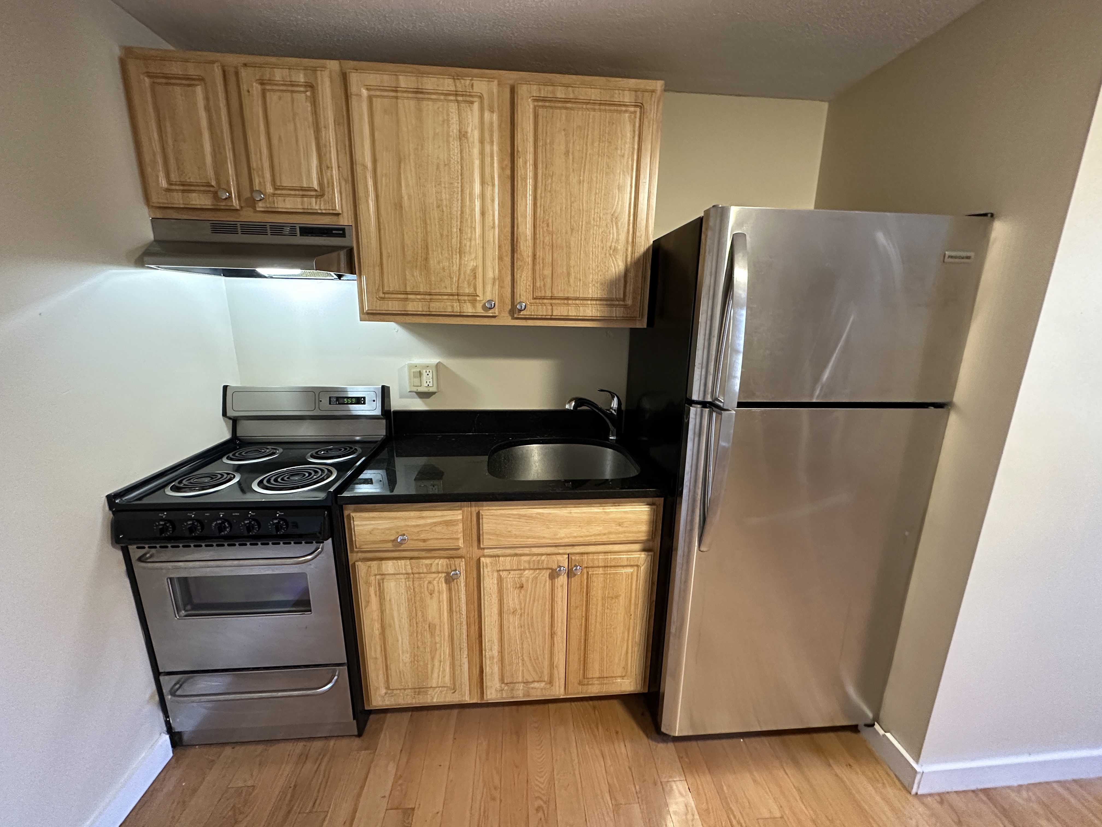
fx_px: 446
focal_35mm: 14
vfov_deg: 85.7
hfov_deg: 102.1
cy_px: 414
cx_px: 551
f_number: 2.2
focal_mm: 2.22
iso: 500
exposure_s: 1/60
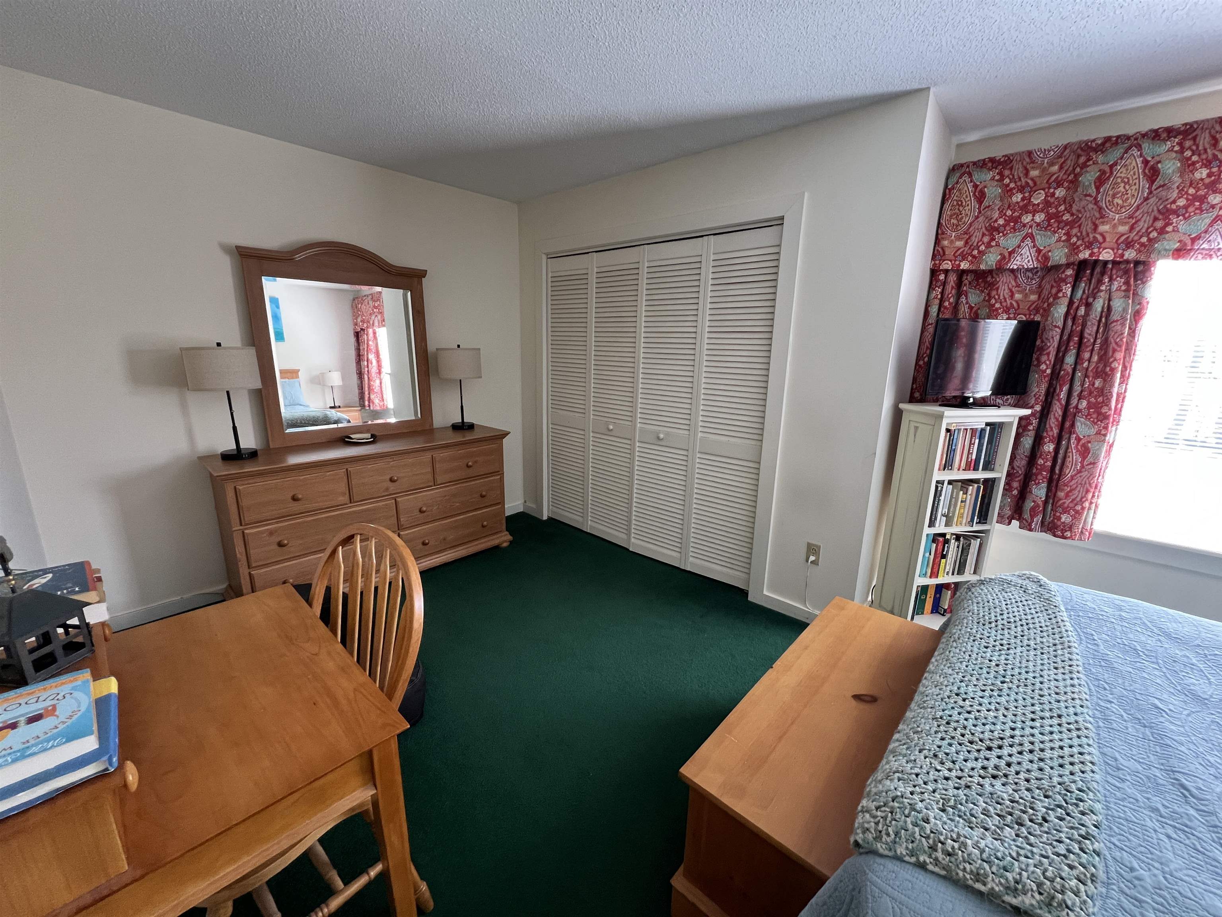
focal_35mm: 13
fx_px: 459
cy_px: 458
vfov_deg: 89.9
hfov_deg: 106.2
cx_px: 611
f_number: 1.8
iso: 250
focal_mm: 1.57
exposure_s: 1/120
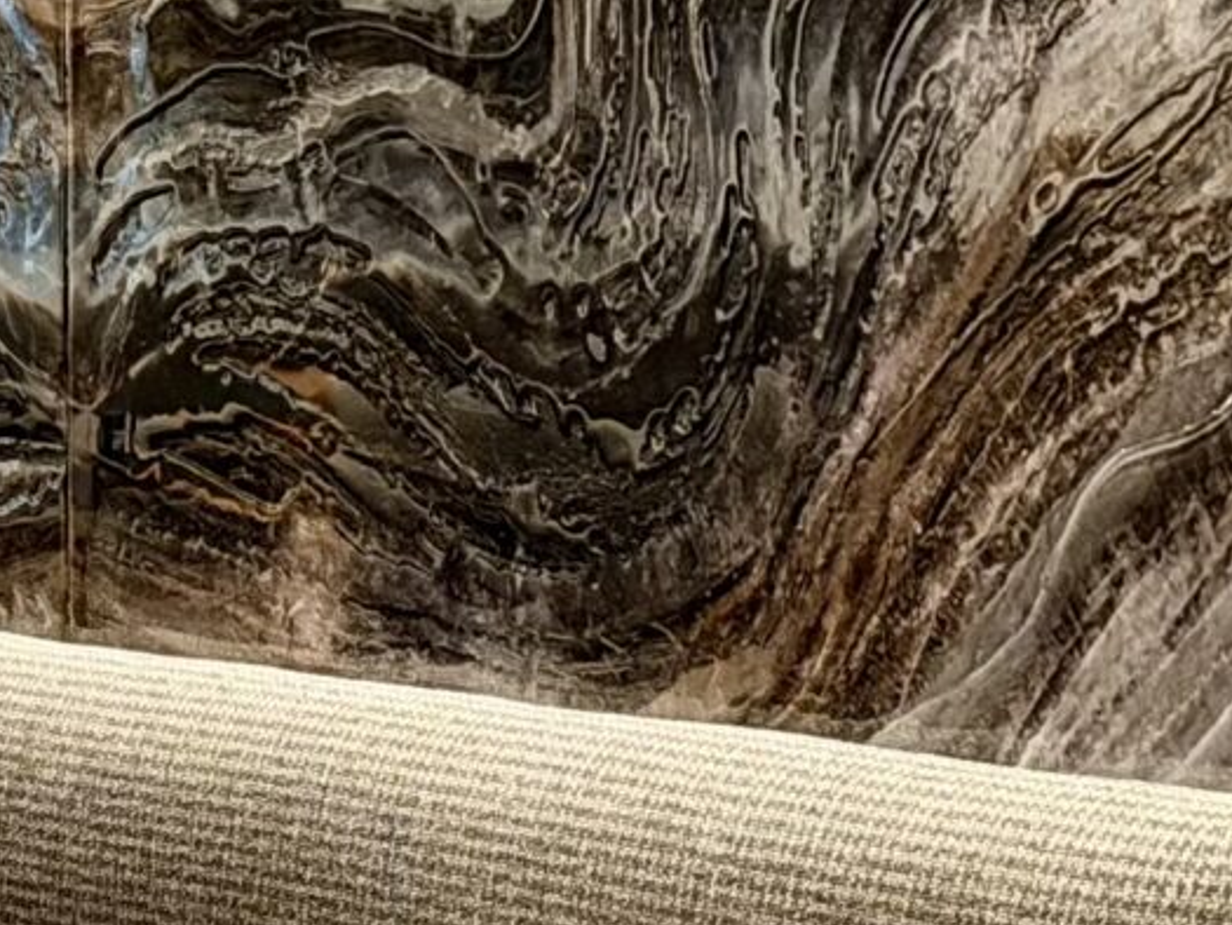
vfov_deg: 6.3
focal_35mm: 234
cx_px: -1187
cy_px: 148
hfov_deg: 8.1
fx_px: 8330
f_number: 1.78
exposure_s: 1/40
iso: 320
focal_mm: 6.76
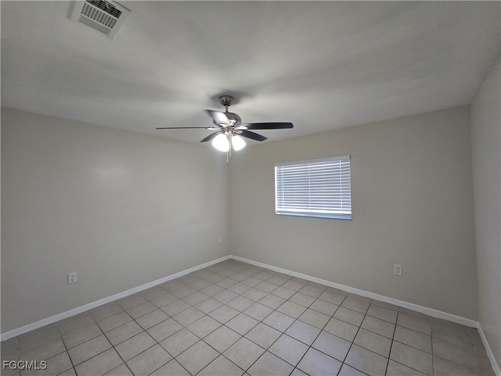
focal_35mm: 13
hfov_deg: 106.2
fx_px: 188
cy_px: 188
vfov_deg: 89.9
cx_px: 250
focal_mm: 2.2
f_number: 2.2
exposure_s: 1/60
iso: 160
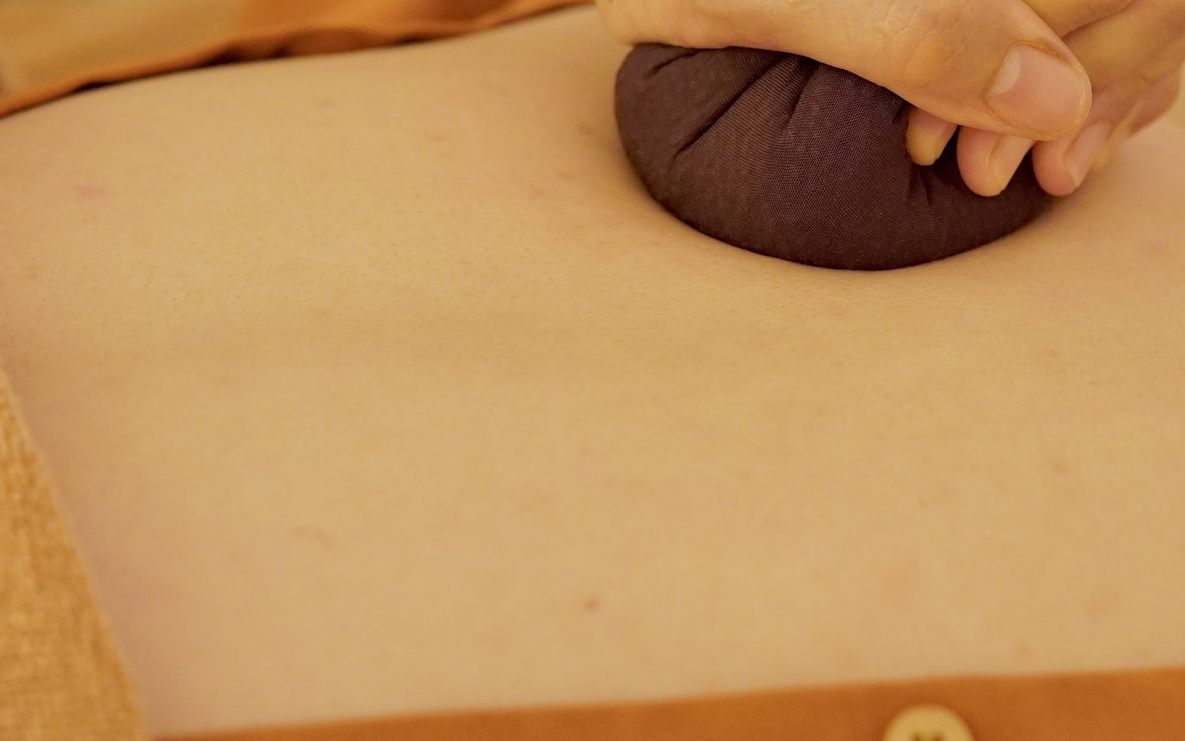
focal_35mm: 83
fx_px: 2681
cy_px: 152
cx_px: 819
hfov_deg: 24.8
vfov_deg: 15.6
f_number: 2.8
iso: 1600
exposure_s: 1/200
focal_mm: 30
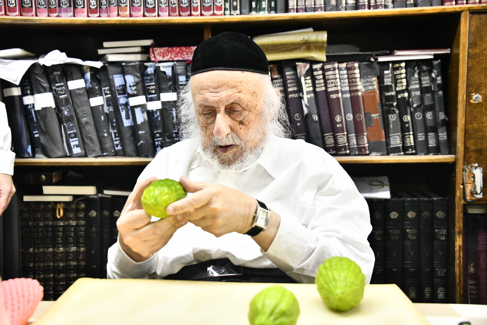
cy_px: 162
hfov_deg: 41.1
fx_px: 649
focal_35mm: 48
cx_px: 244
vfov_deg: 28.1
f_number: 5.6
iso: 2500
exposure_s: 1/160
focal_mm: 48
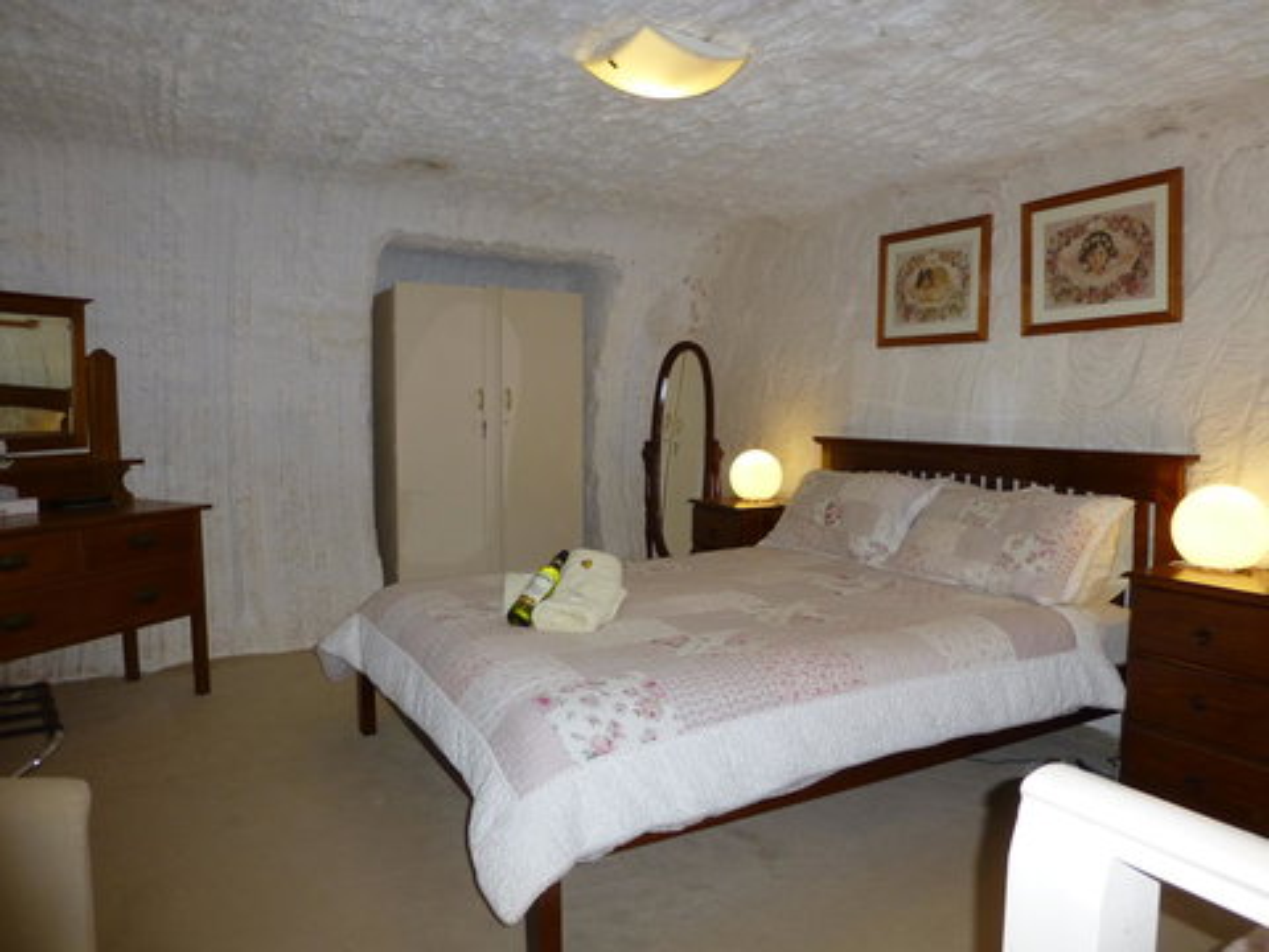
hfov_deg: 71.6
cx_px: 634
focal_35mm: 24
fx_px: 880
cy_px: 476
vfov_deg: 56.8
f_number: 3.3
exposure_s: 1/60
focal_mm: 4.3
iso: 160
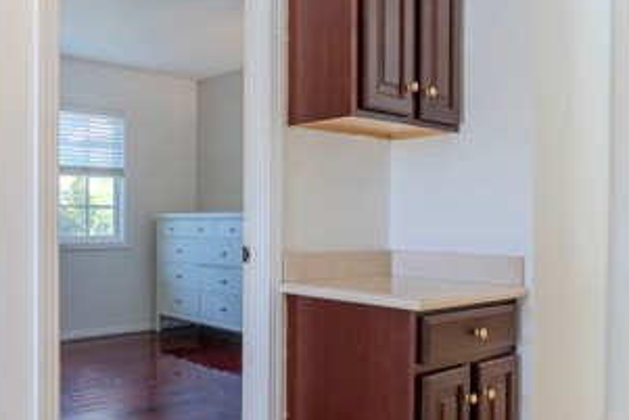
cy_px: 206
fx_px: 594
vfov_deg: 38.9
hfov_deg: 54.6
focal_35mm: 34
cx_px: 207
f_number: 9
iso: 100
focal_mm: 16
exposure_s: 1/8
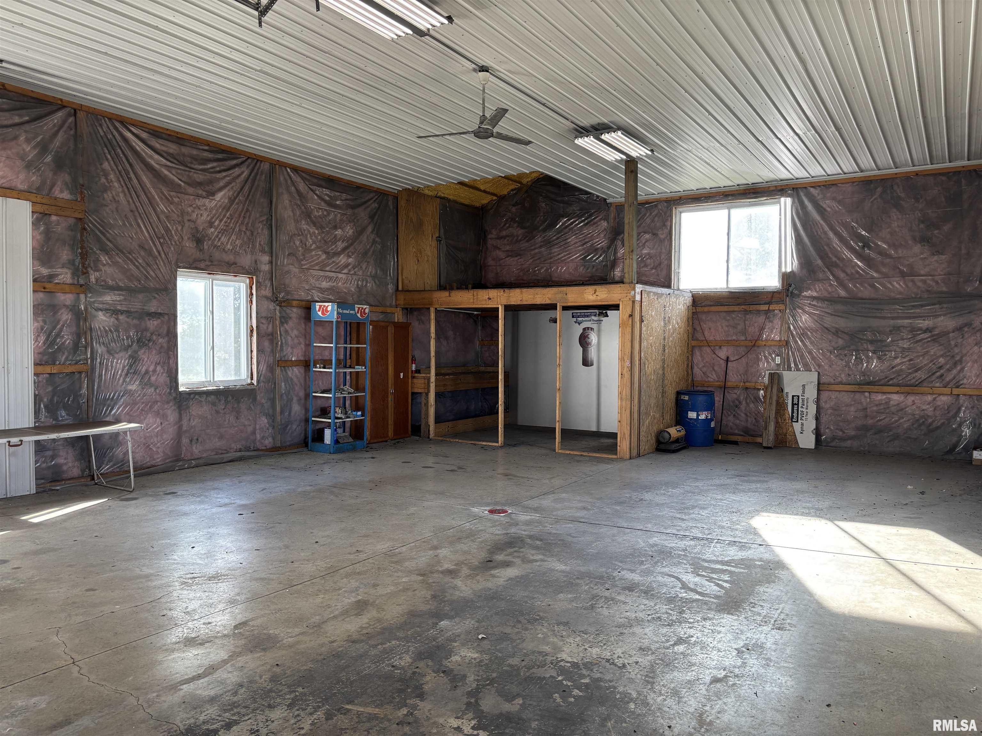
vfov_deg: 53.1
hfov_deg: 67.3
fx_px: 738
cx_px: 491
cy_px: 368
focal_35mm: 26
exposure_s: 1/120
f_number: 1.6
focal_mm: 5.96
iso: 125
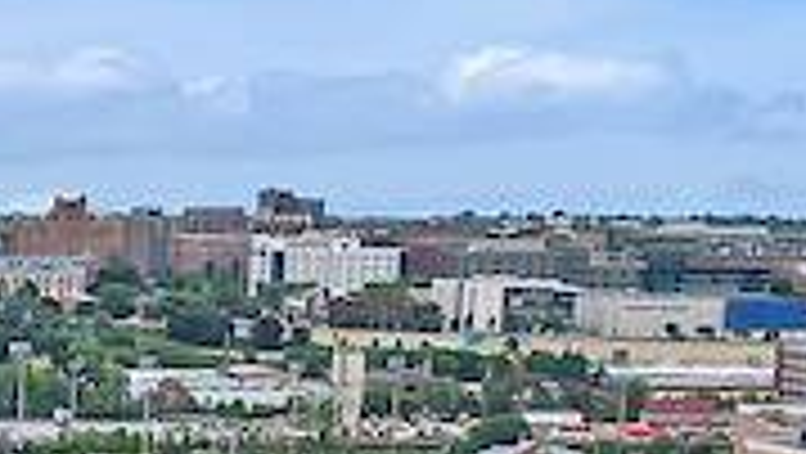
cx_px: -513
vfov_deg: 6.4
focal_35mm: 175
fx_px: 3743
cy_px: 1342
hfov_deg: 11.6
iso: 100
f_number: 2.8
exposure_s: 1/2000
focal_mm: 12.29
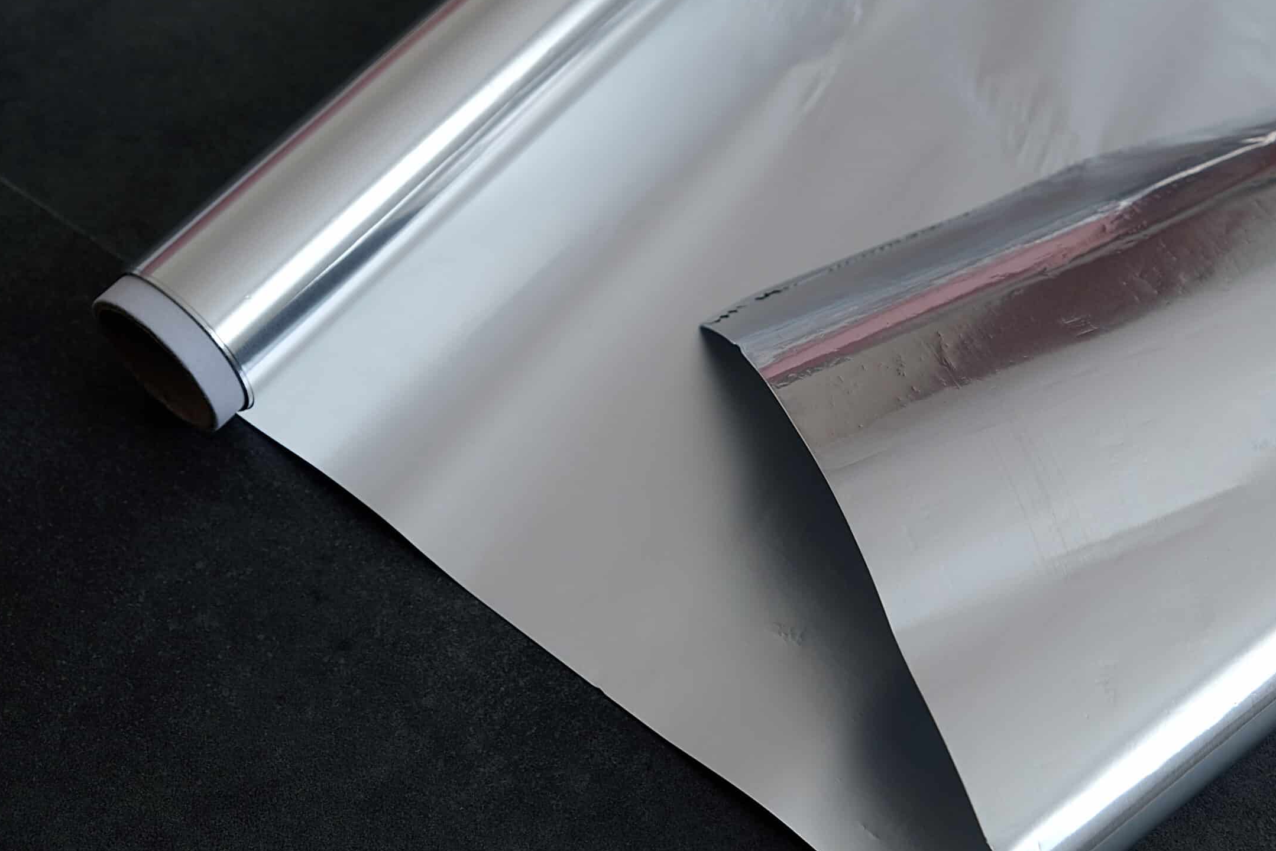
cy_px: 422
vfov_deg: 26.5
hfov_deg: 38.9
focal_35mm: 51
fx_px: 1808
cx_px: 693
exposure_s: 1/210
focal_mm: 28.9
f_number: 4.5
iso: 200
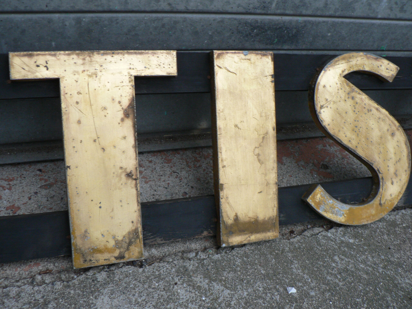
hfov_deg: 51.4
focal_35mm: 36
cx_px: 206
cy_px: 154
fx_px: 428
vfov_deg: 39.7
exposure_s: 1/30
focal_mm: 6
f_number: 2.8
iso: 150
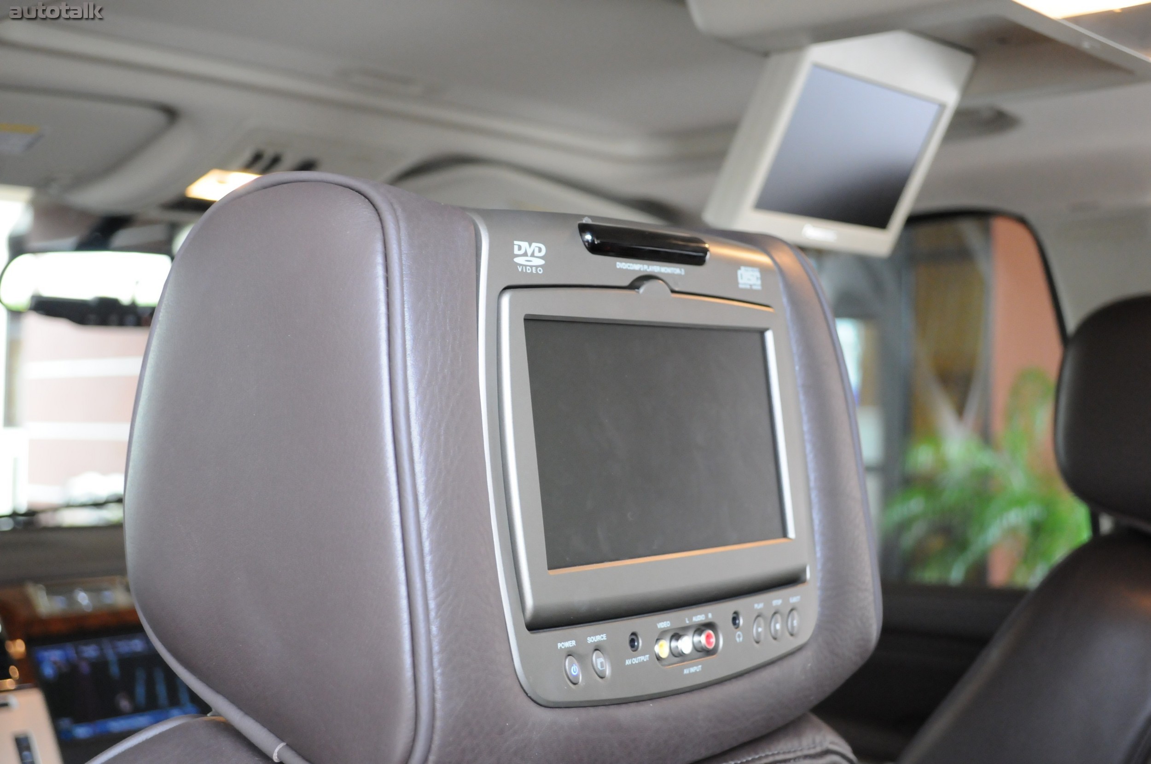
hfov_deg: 41.2
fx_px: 1533
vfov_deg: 28.0
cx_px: 576
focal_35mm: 48
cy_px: 382
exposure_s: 1/80
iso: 2000
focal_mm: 32
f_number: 4.8
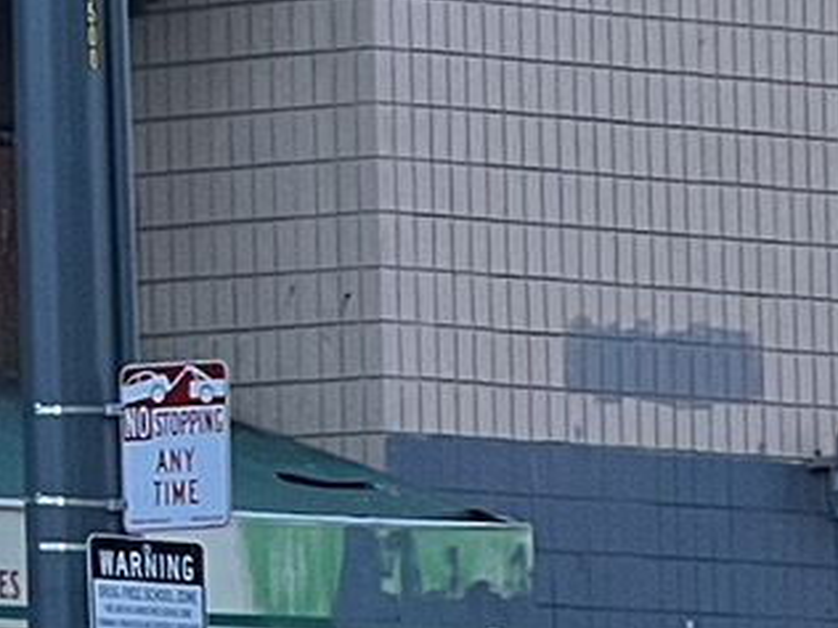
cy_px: -290
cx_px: -1652
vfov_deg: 2.9
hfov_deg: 3.8
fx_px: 12371
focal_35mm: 511
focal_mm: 9
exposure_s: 1/176
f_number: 2.8
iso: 32
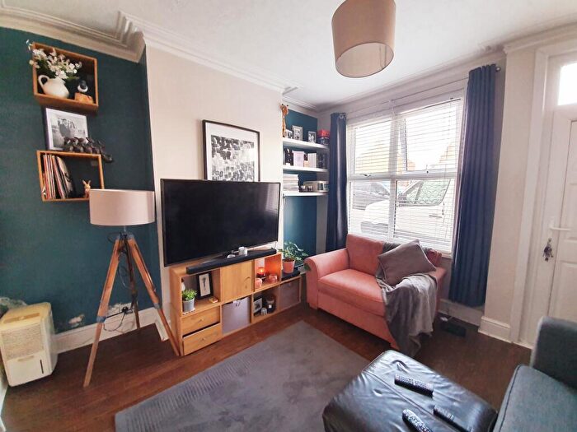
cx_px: 288
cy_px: 216
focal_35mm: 13
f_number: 2.2
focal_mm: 1.8
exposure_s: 1/60.2
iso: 160
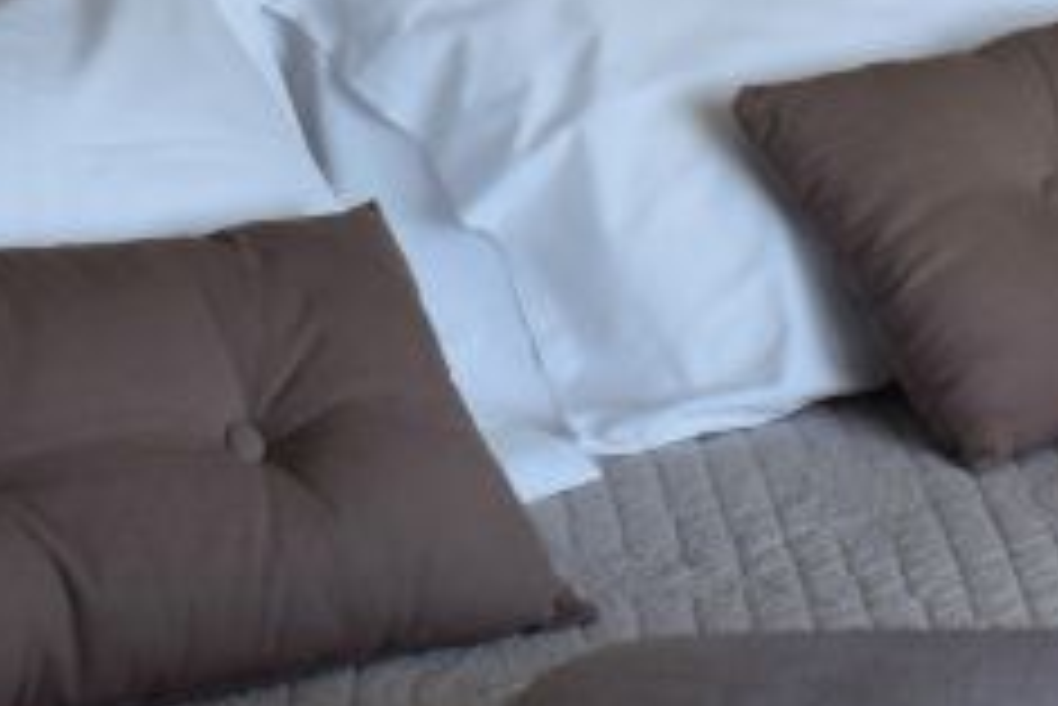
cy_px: -684
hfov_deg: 14.8
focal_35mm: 138
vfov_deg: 9.4
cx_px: 657
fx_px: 4058
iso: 400
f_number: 5
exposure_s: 1/100
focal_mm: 18
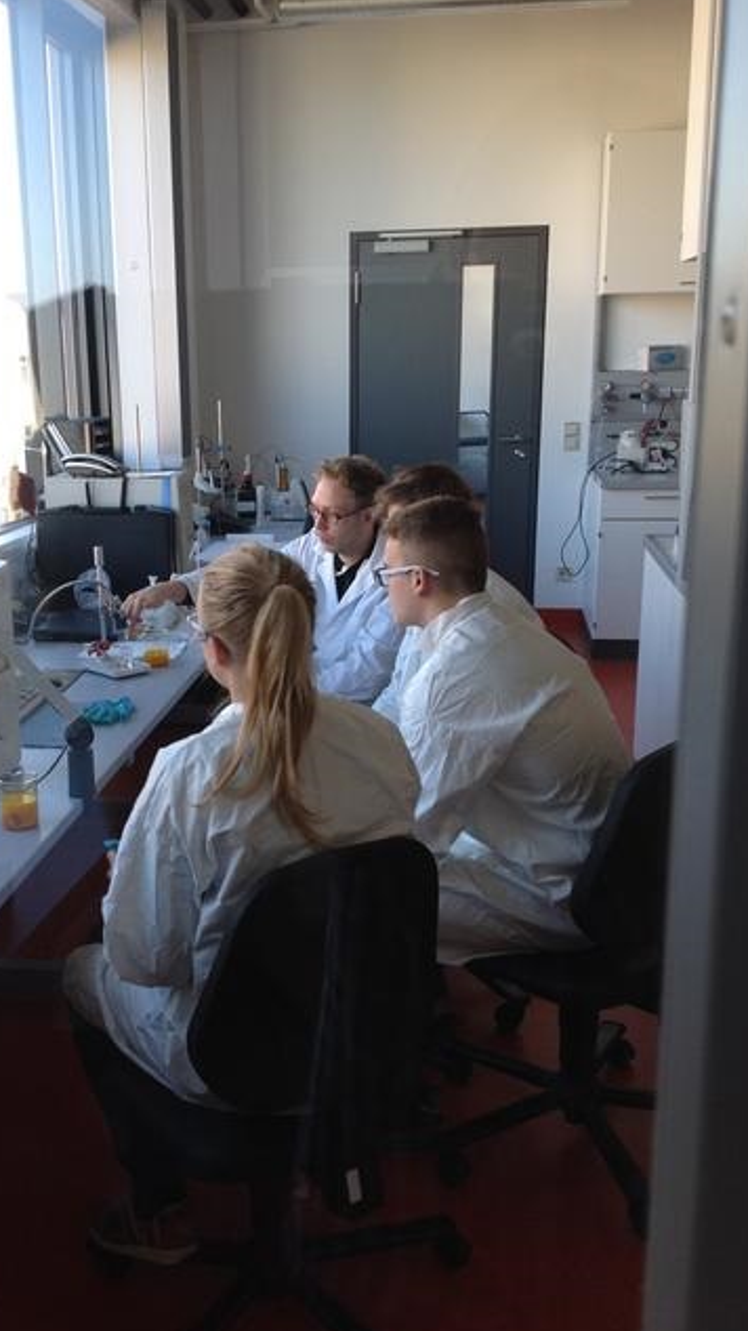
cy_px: 664
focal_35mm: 39
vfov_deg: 51.6
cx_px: 275
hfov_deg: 30.3
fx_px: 1375
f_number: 2.4
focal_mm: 4.28
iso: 50
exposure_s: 1/60
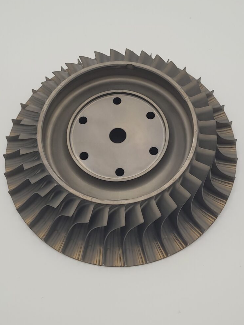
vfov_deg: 65.3
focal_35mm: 27
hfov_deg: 51.4
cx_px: 120
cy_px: 164
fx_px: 254
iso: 40
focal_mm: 5.4
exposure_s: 1/748
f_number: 1.8
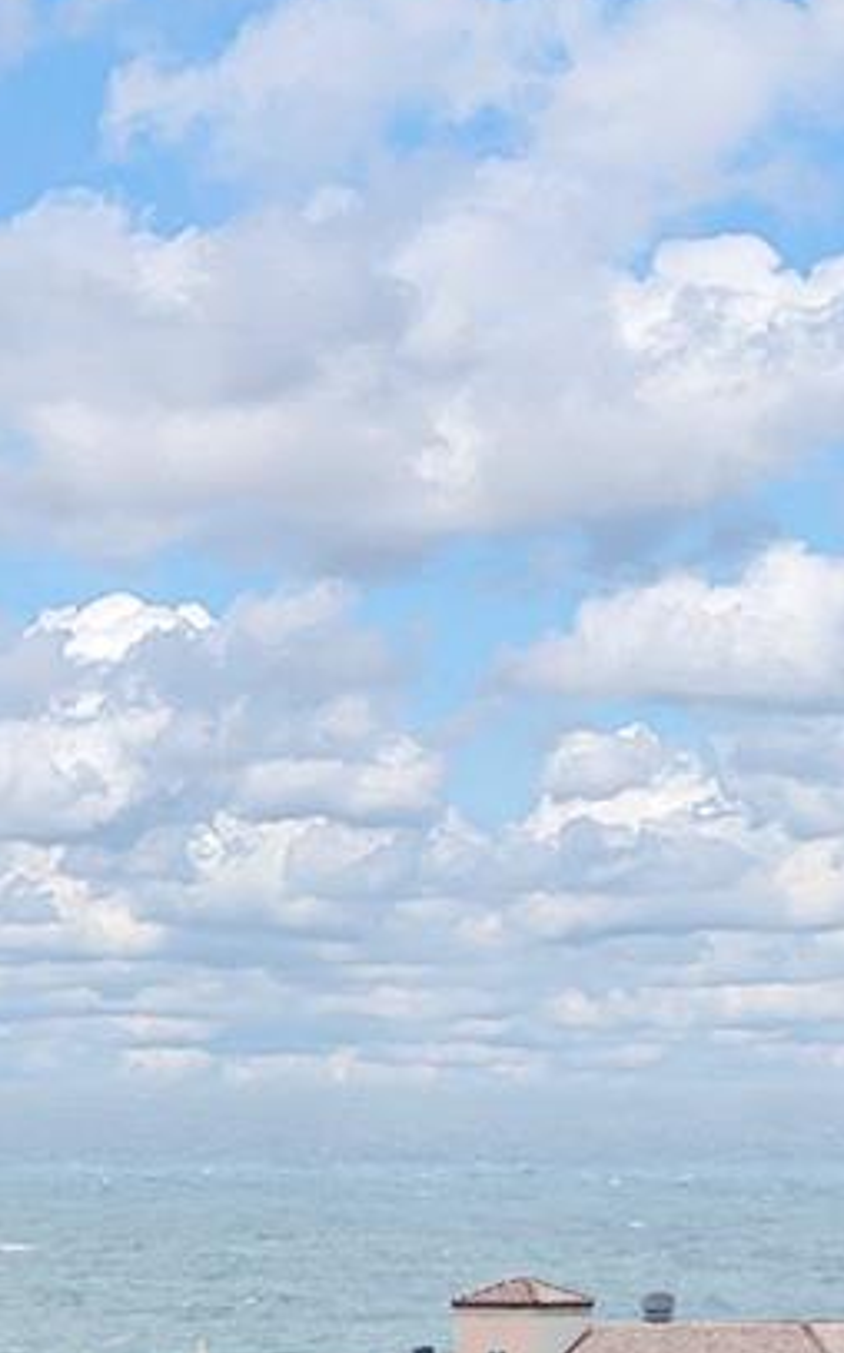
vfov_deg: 2.6
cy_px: 658
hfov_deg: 1.6
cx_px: -535
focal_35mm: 802
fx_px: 29547
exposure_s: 1/125
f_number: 8
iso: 100
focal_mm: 200
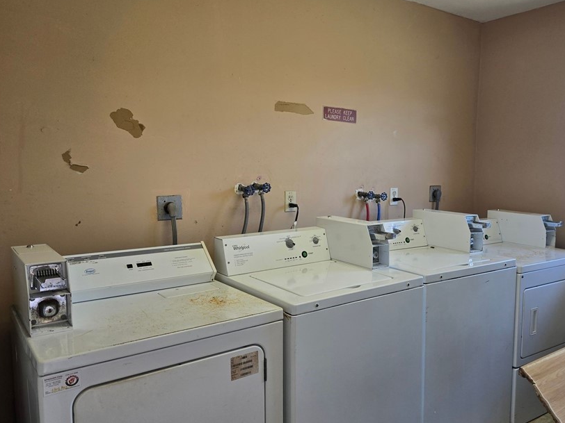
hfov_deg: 61.1
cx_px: 339
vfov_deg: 48.2
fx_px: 473
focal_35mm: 29
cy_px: 224
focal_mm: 6.3
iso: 64
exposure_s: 1/120
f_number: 1.7
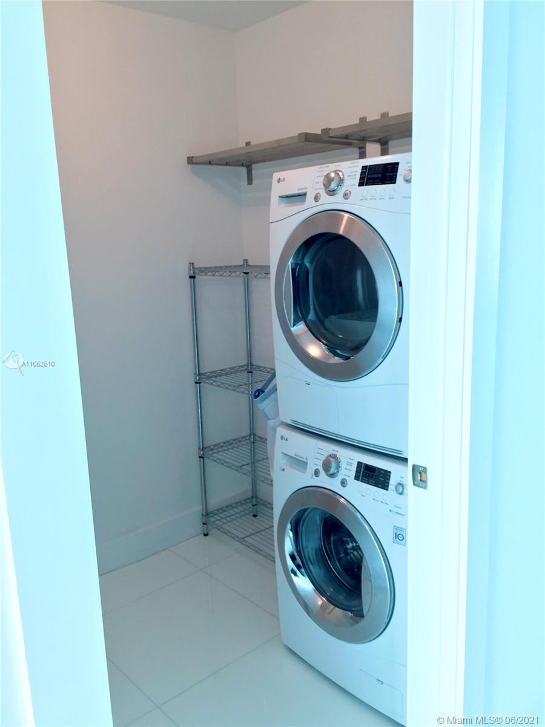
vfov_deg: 61.7
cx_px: 272
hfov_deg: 48.2
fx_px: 609
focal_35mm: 29
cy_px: 364
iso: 40
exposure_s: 1/30
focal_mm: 4.15
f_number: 2.2
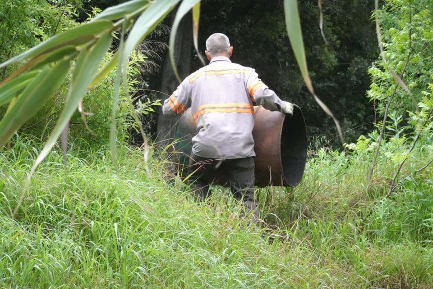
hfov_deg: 13.9
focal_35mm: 148
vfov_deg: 9.3
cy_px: 144
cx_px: 216
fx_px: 1782
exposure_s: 1/800
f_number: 4.5
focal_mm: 53.6
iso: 3200
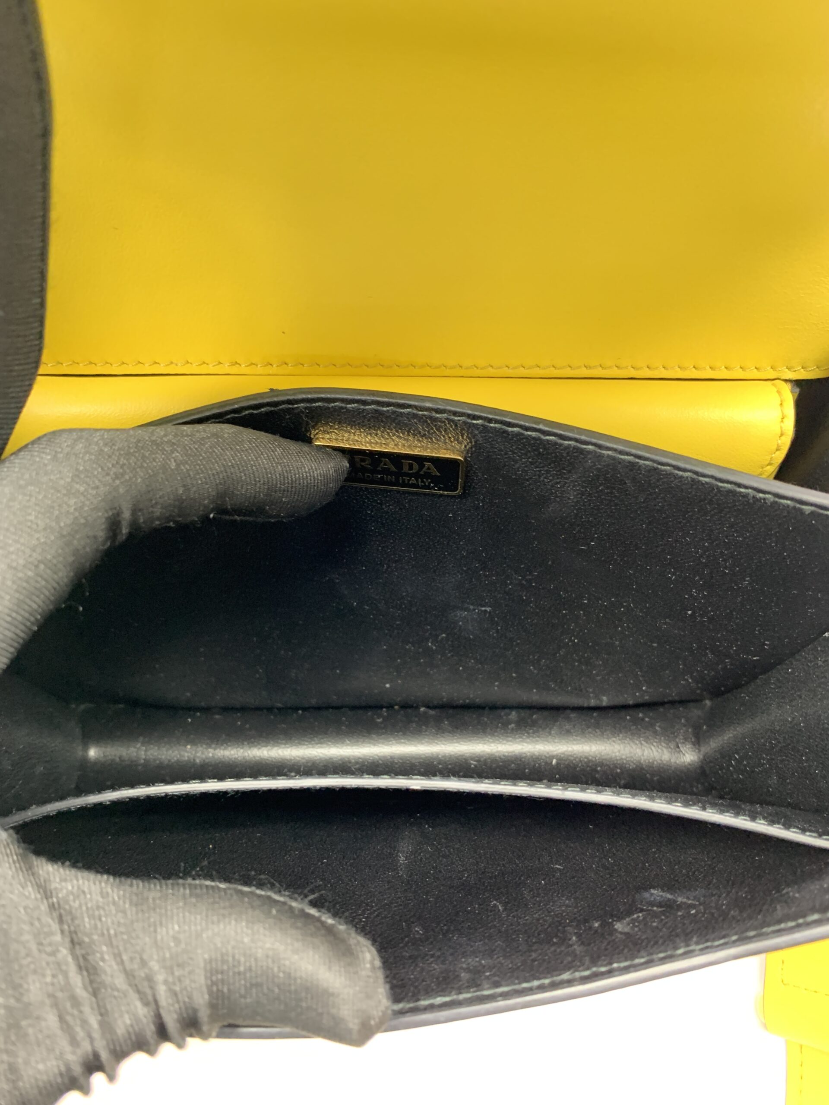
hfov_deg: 53.1
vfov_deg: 67.3
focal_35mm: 26
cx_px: 414
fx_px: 830
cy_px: 552
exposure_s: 1/25
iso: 500
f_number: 1.8
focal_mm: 4.25
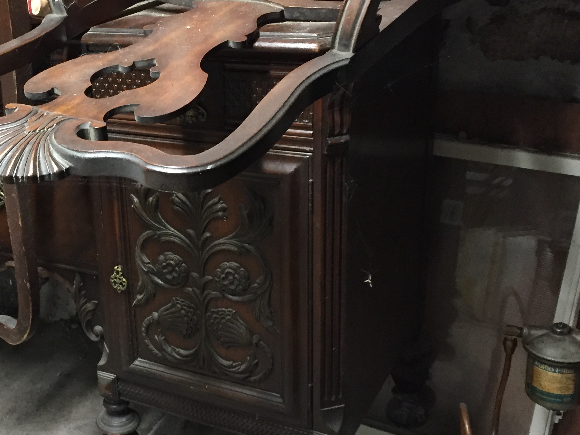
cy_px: 210
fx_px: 855
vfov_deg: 28.6
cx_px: 94
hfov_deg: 35.9
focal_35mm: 51
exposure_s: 1/17
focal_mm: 4.15
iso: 250
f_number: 2.2
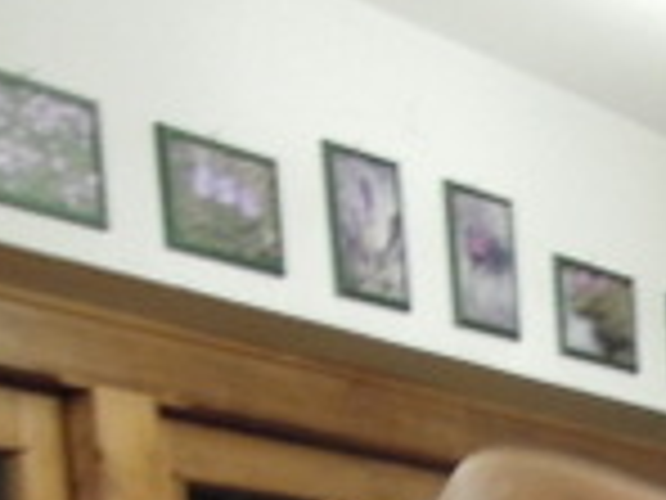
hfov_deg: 13.0
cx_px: 1368
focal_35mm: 130
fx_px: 2501
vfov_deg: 9.8
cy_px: 1266
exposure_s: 1/13
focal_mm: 4.3
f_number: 2.8
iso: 400
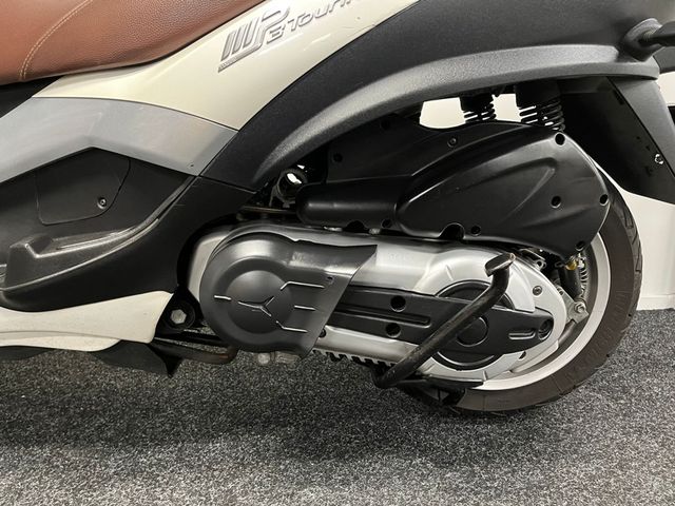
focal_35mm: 26
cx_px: 338
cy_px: 253
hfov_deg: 67.3
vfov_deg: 53.1
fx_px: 507
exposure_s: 1/33
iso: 500
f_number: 1.6
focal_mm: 5.1
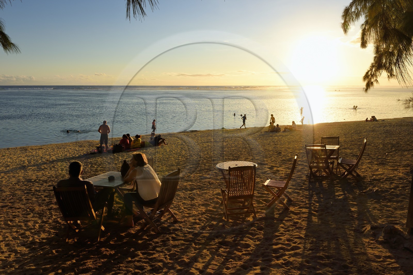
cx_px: 206
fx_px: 310
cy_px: 138
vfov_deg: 47.9
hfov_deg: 67.4
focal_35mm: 27
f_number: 13
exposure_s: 1/250
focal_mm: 27
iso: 200
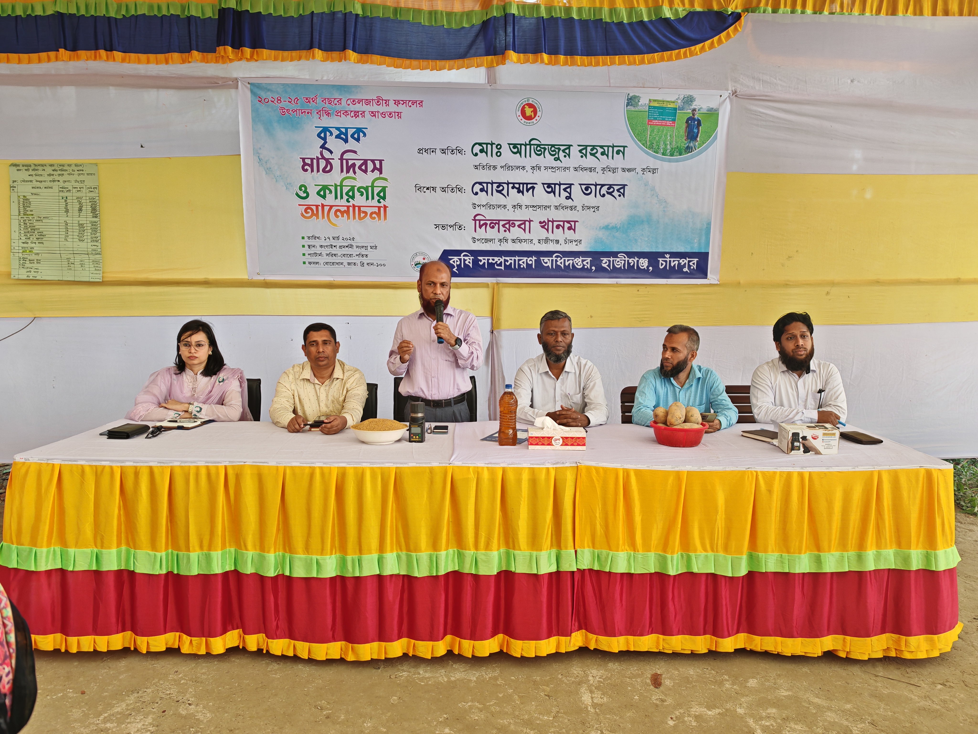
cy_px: 367
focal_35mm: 27
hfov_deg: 65.3
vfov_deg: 51.4
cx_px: 489
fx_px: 763
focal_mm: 6.83
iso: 160
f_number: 1.4
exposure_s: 1/50
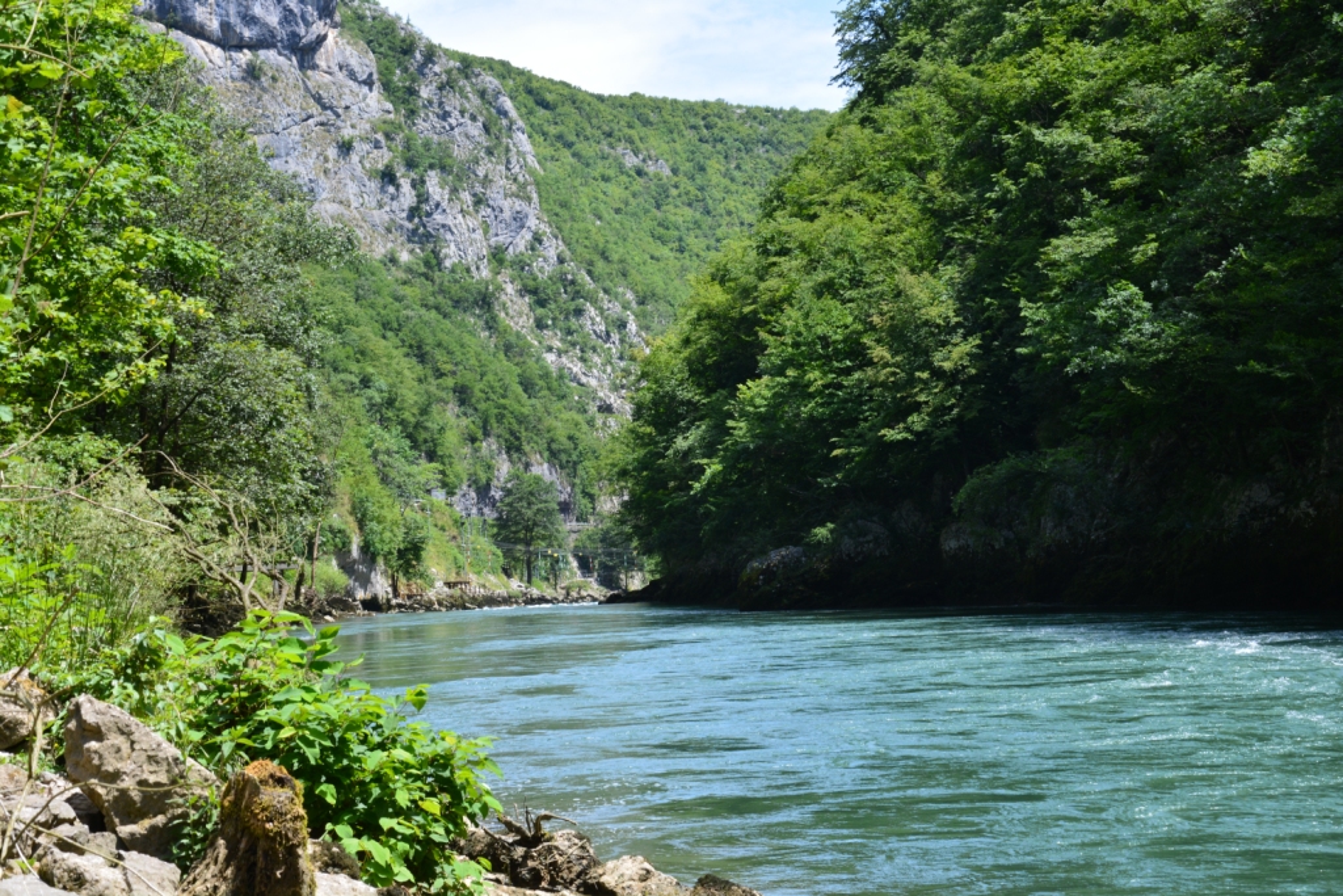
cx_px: 672
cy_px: 448
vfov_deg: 18.9
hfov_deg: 28.1
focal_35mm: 72
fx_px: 2686
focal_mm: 48
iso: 200
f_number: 11
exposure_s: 1/80
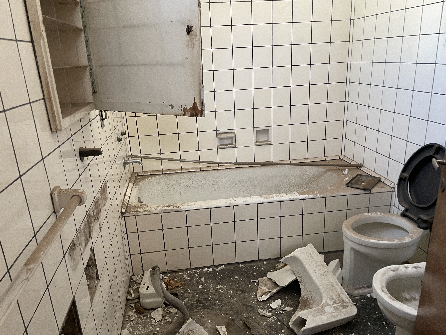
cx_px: 223
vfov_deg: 53.1
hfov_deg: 67.3
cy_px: 168
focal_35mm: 26
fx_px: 335
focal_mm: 4.2
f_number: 1.6
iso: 160
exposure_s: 1/60
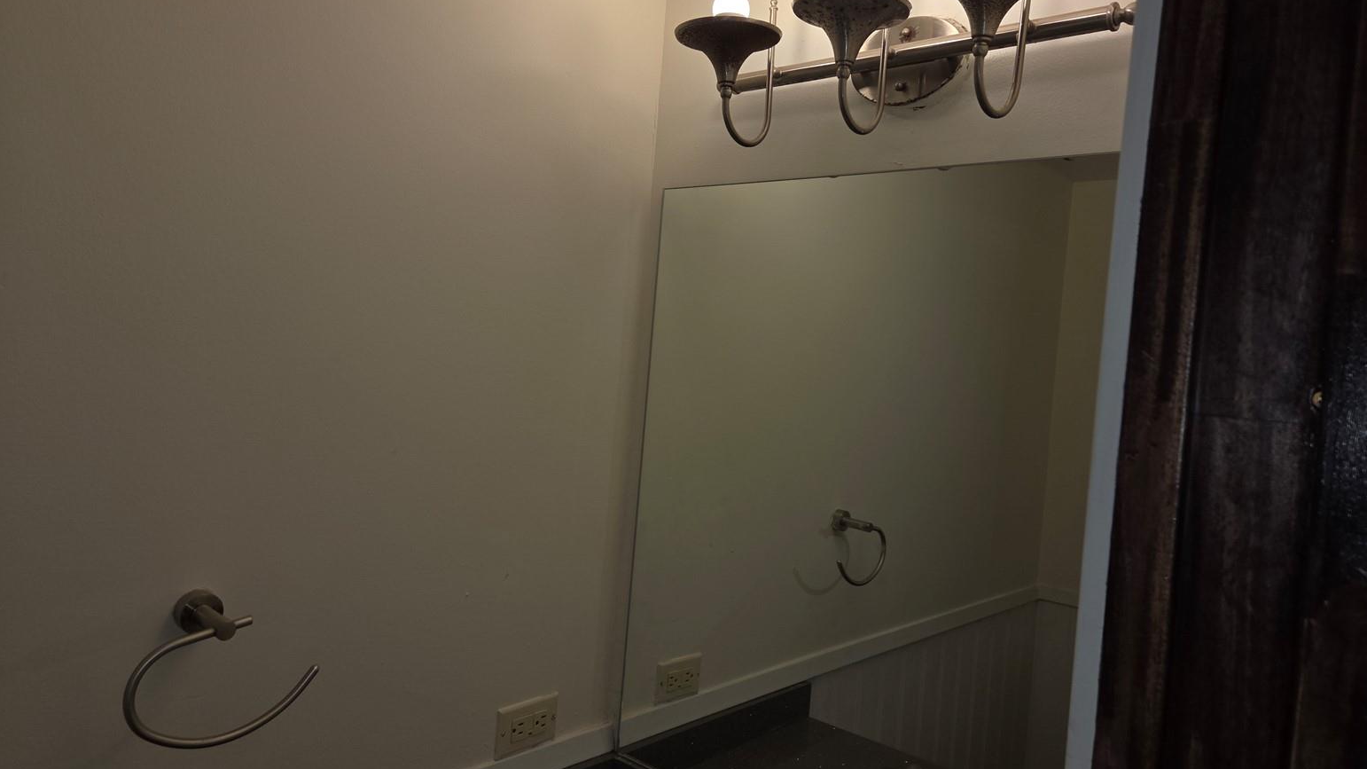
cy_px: 368
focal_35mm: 26
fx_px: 942
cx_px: 693
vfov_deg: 44.4
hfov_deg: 71.9
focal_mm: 5.4
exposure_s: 1/146
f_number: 1.8
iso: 25
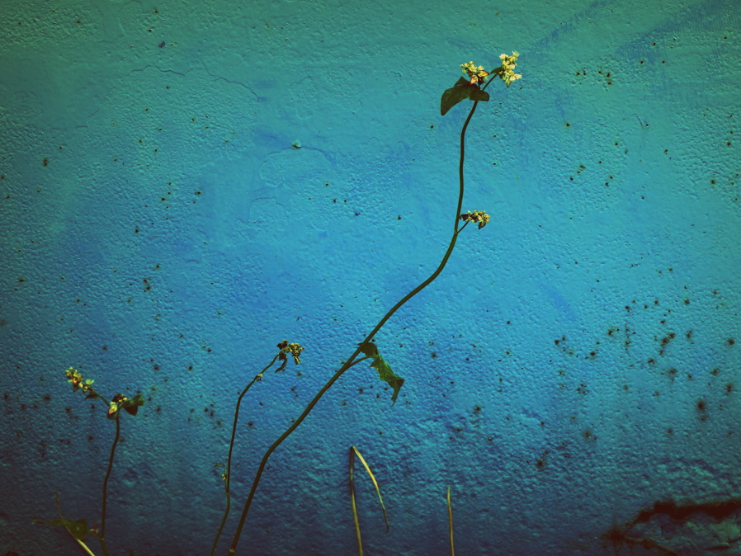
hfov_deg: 14.1
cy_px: 280
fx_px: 2988
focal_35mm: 140
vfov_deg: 10.6
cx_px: 421
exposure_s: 1/320
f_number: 8
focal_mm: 85
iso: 100
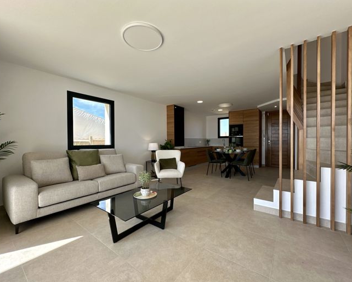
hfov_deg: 96.8
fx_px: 156
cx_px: 177
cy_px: 143
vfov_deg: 84.1
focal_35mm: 15
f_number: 2.2
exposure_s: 1/226
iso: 40
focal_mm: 2.22
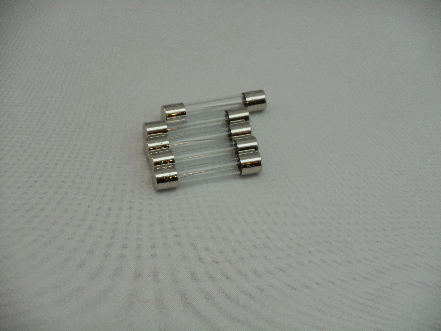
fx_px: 1491
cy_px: 166
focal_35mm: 117
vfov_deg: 12.7
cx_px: 220
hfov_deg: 16.8
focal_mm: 20.9
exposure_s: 1/60
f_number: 5.9
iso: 110
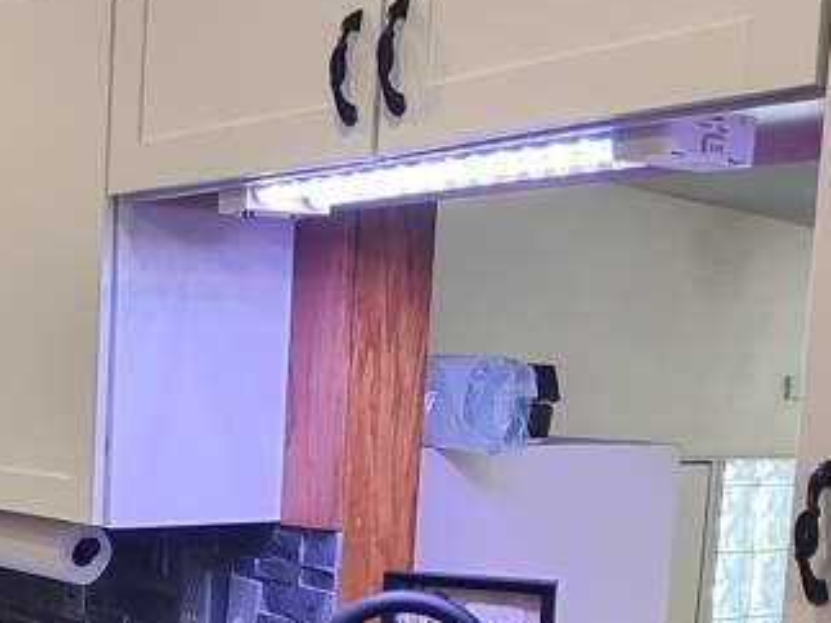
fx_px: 1488
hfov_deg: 28.7
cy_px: 631
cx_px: -49
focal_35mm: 62
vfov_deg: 22.7
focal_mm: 4.15
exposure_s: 1/60.1
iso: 186
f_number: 1.5
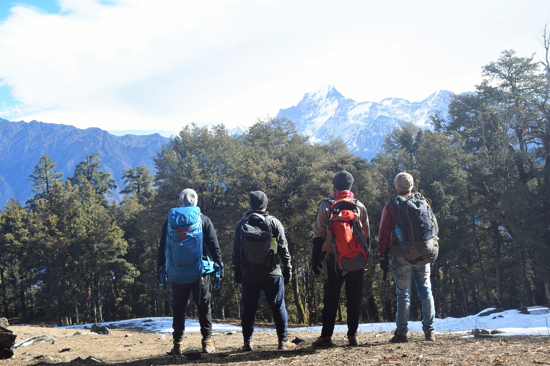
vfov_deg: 28.1
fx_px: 733
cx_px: 275
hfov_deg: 41.1
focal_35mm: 48
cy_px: 183
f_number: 8
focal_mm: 32
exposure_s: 1/250
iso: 280
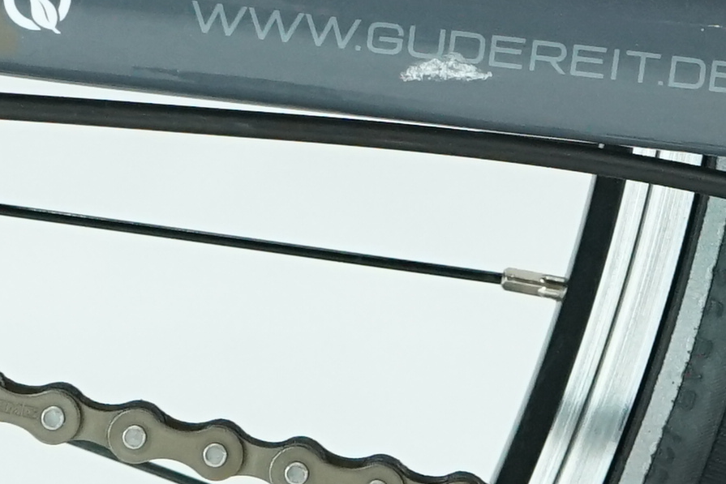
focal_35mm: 295
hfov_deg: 7.0
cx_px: 651
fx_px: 5950
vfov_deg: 4.7
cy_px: 242
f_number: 5.6
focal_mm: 44
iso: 1600
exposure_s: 1/200
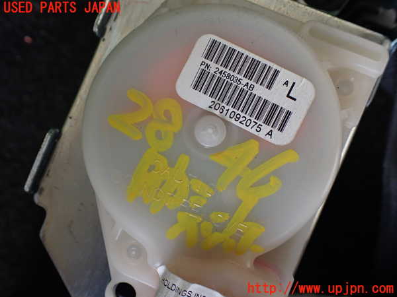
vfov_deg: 46.8
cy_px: 148
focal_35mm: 30
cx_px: 198
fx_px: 344
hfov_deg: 60.0
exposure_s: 1/125
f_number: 2.3
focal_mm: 5.4
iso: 320
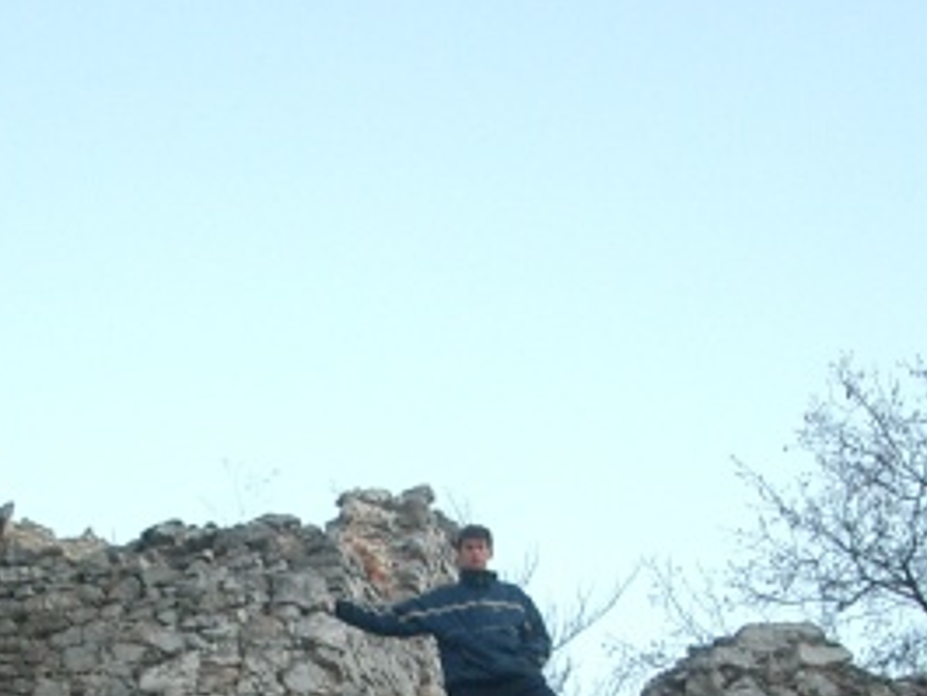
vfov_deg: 14.6
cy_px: 762
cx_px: 301
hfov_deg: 19.8
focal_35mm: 99
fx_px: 2652
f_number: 2.8
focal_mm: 6.8
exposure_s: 1/60
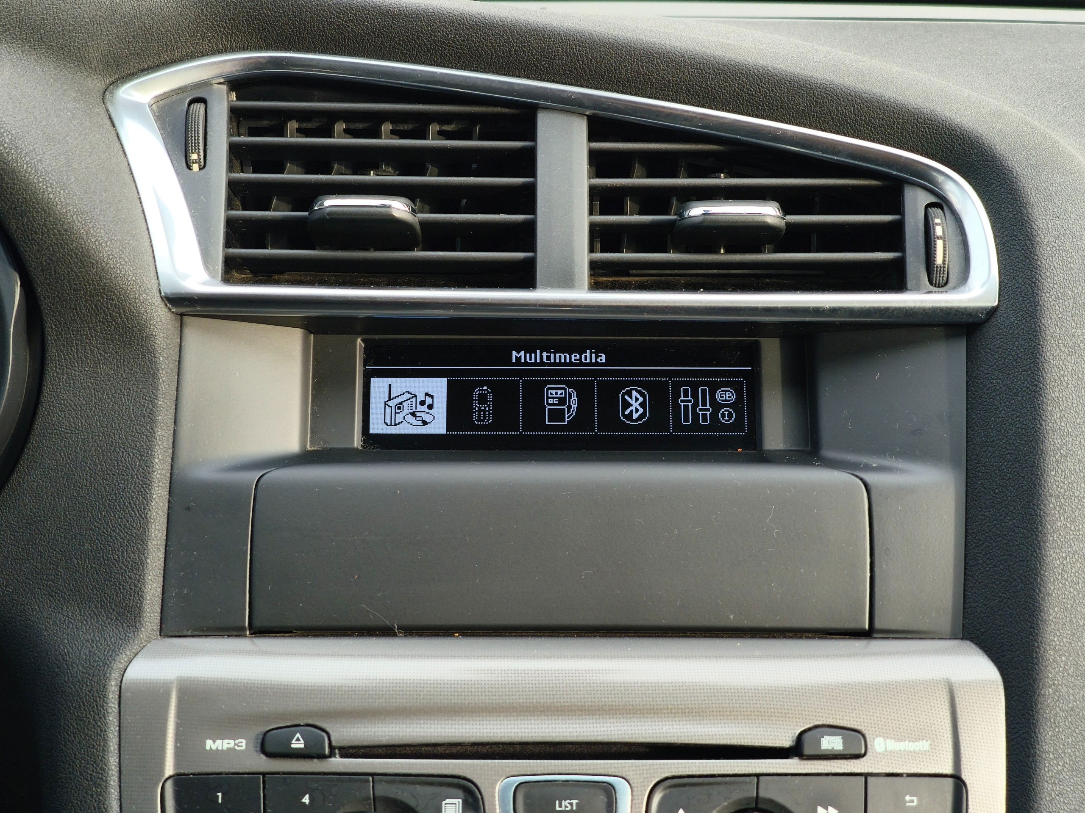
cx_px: 542
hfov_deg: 32.2
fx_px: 1881
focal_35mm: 60
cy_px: 406
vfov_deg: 24.4
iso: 100
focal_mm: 8.8
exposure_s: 1/100
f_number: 2
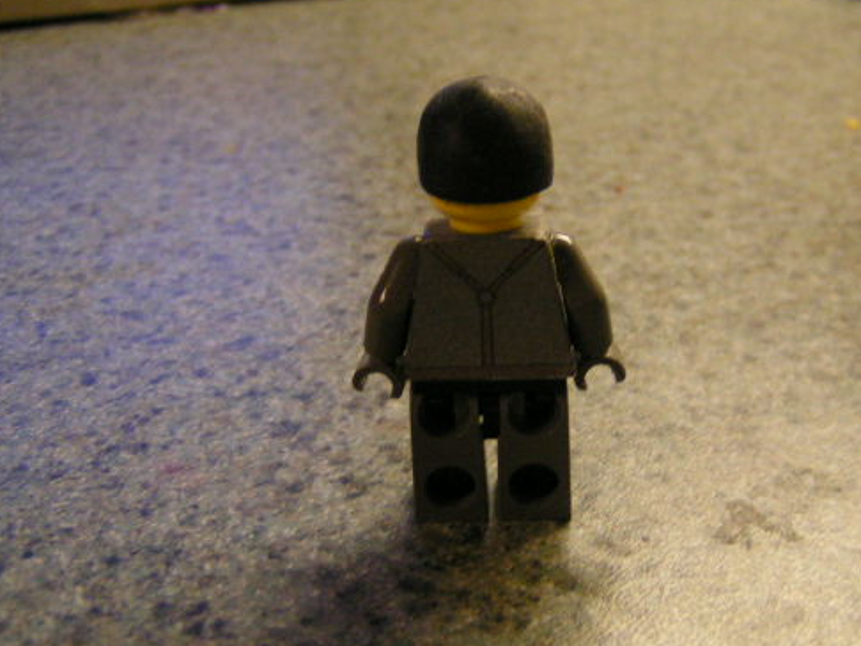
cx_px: 498
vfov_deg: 29.1
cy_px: 356
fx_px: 1244
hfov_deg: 38.1
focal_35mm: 50
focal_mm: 5.8
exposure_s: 1/25
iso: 200
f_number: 2.8
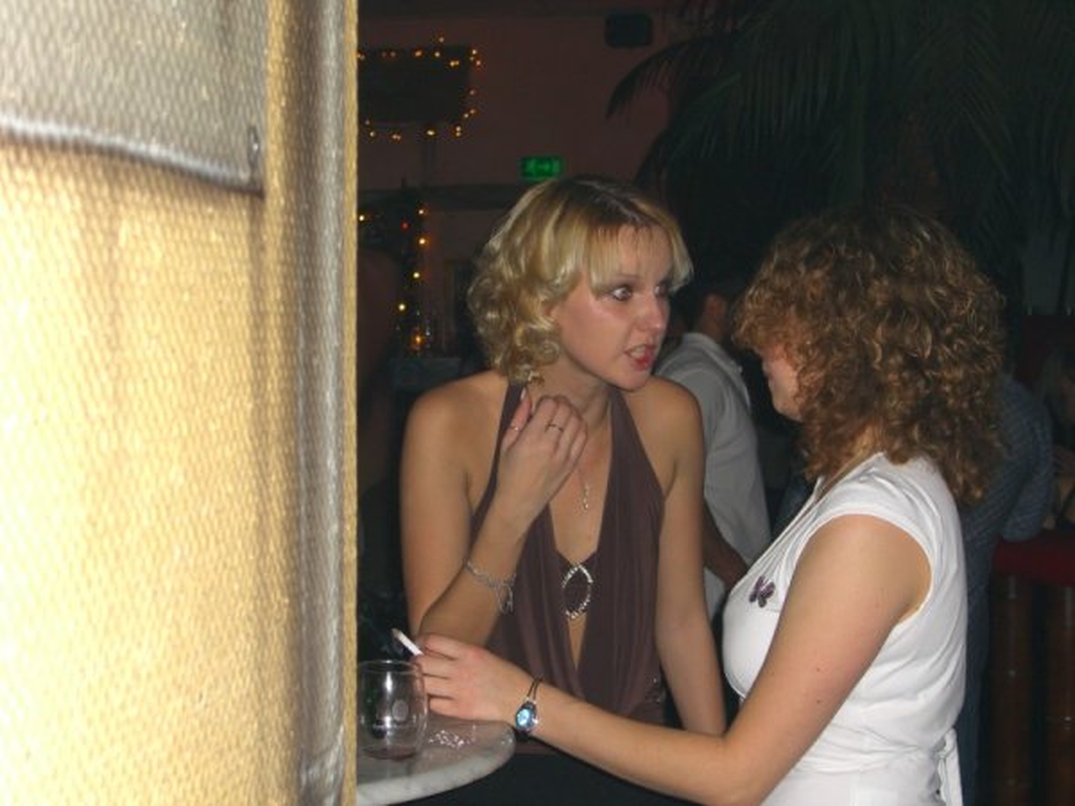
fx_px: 2112
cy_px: 403
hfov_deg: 28.6
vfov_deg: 21.6
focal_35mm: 68
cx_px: 538
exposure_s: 1/60
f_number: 4
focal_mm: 14.2
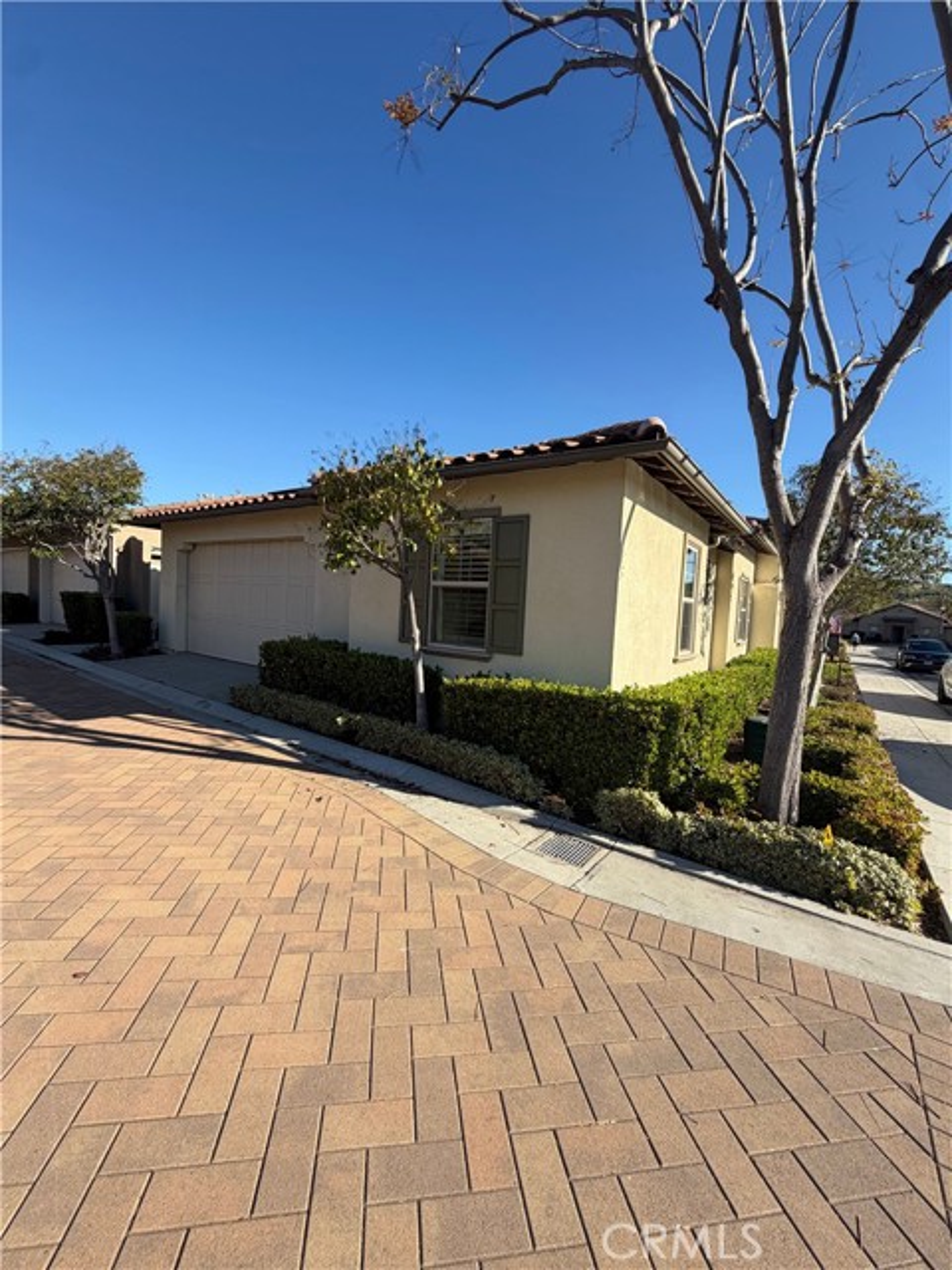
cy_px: 635
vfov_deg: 102.1
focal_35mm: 14
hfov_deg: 85.7
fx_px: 513
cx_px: 476
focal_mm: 2.22
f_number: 2.2
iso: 32
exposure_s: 1/770
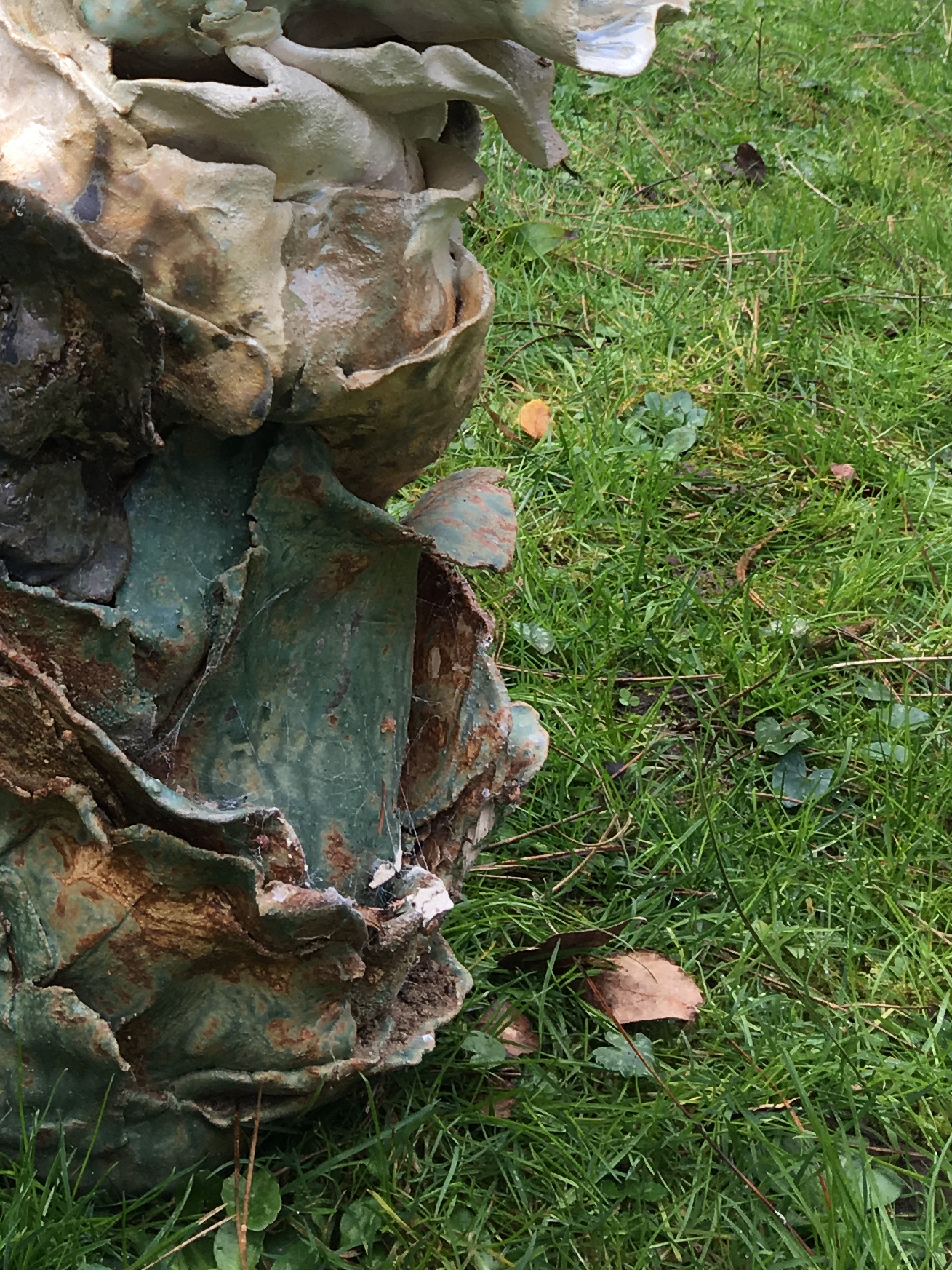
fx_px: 2457
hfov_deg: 21.3
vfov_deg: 27.5
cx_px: 45
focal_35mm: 67
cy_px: 31
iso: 25
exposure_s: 1/168
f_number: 2.2
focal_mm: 4.15
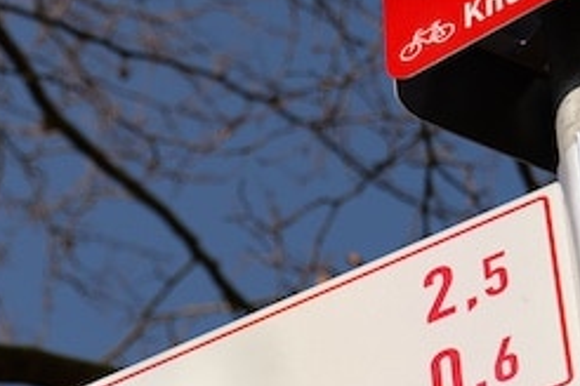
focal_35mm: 208
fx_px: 3351
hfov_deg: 9.9
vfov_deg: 6.6
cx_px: 156
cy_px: 255
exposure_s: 1/320
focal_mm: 50
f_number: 3.5
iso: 100
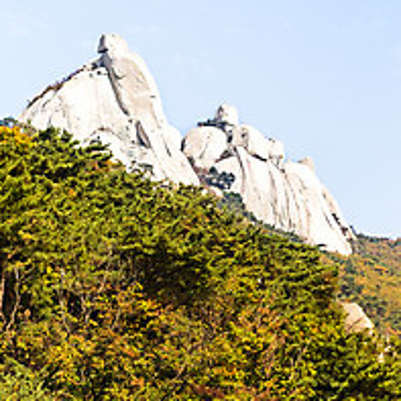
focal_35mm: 121
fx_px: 1586
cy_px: 81
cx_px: 158
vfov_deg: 14.3
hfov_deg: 14.4
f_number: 2.8
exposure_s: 1/6400
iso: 400
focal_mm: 70
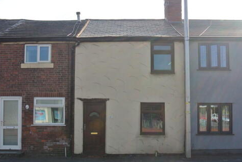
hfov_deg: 51.8
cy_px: 103
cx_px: 126
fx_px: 249
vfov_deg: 35.8
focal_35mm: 37
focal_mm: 10
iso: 100
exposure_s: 1/400
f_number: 4.5
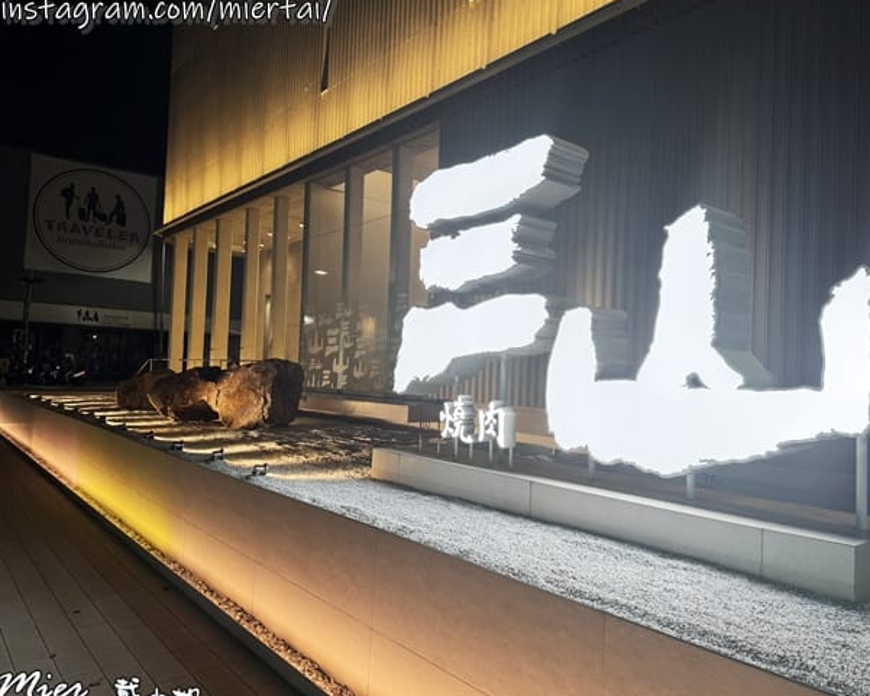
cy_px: 350
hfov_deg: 65.9
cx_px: 470
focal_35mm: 26
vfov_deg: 54.9
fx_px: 670
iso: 100
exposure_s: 1/120
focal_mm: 6.76
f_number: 1.78
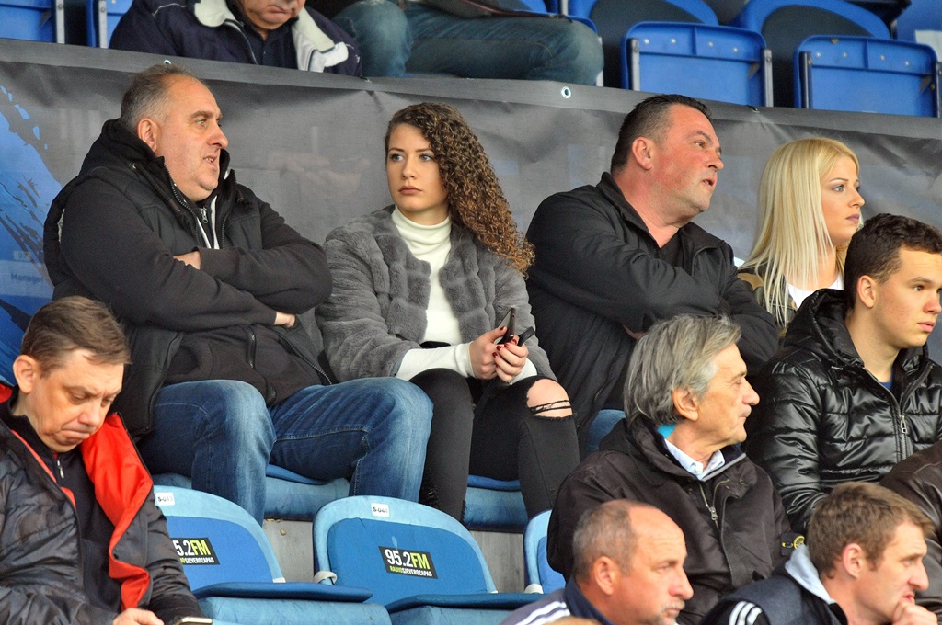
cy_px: 312
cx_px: 471
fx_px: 15680
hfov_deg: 3.4
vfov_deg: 2.3
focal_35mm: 600
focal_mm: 400
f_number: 5.6
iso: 1250
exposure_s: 1/60
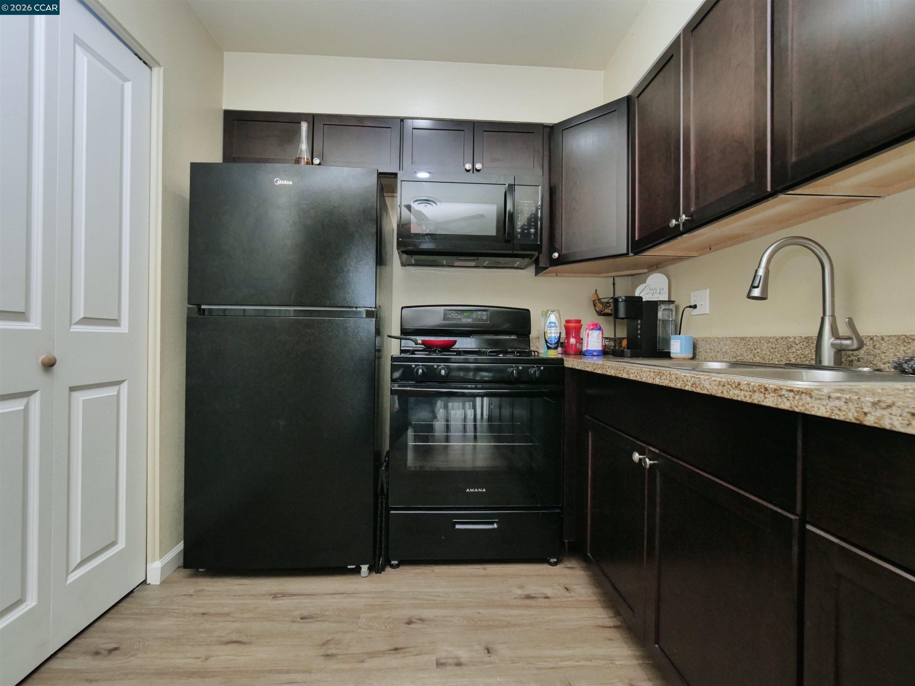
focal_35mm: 14
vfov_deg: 85.7
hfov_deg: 102.1
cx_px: 458
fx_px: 370
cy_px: 343
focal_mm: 7
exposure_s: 1/160
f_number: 6.3
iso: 800
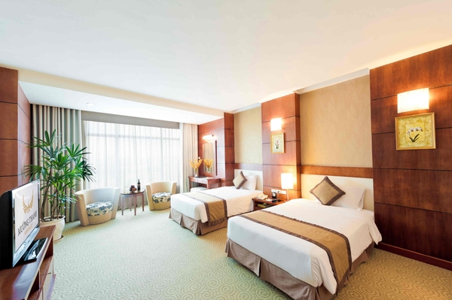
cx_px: 226
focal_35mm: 14
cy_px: 150
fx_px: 176
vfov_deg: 81.1
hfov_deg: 104.3
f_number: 9
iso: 160
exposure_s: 1/1.25
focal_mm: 14
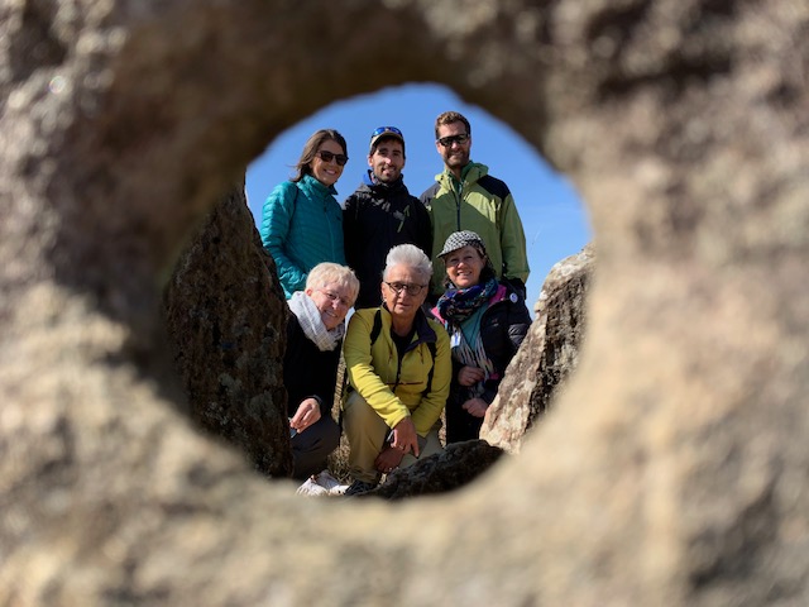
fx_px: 608
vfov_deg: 53.1
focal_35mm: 26
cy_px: 304
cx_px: 404
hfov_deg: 67.3
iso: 25
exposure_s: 1/1235
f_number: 1.8
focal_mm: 4.25
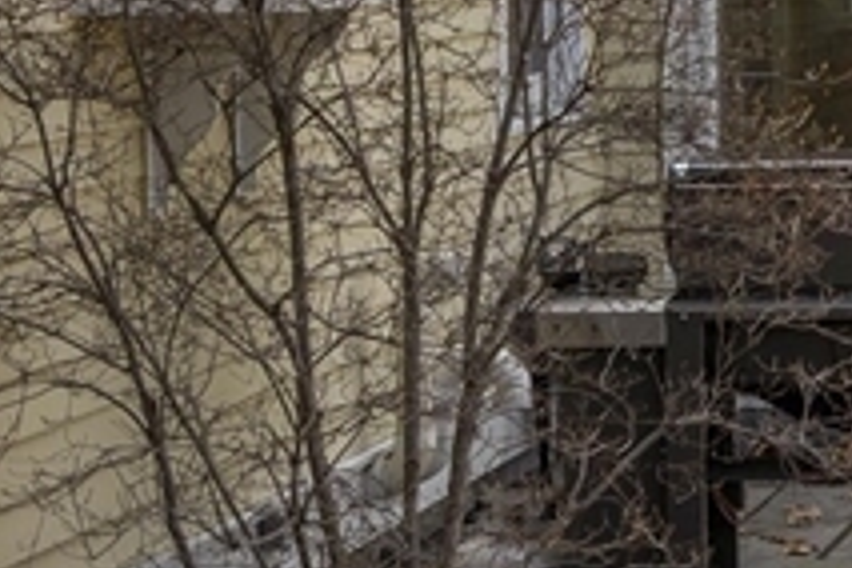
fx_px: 3763
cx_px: 1460
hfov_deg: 12.0
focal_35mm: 159
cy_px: -146
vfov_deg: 8.5
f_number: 8
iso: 100
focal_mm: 22
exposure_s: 1/80
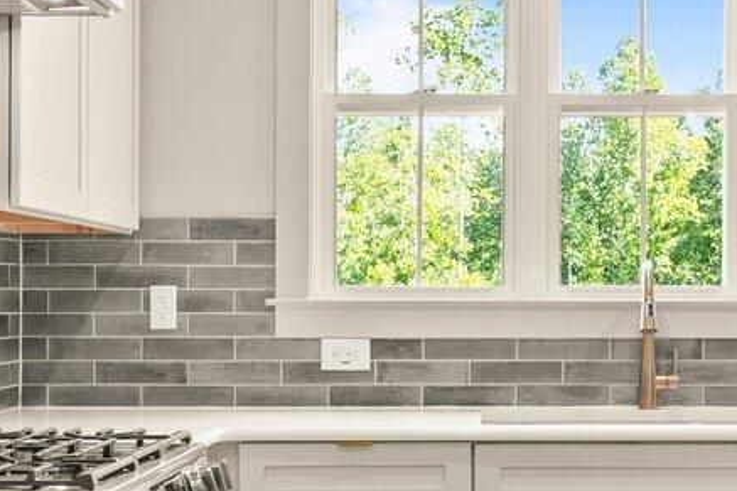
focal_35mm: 75
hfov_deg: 26.9
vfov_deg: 18.1
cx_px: 481
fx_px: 1535
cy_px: 337
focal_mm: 16
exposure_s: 1/5
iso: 400
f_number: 8
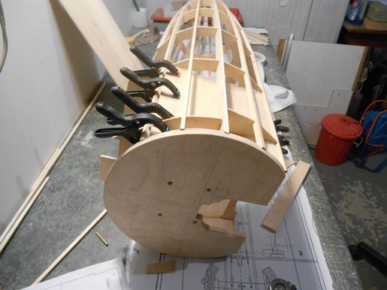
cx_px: 194
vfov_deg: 53.0
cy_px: 145
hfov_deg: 67.3
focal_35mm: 26
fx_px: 291
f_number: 3.4
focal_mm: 4.7
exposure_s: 1/20
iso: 400
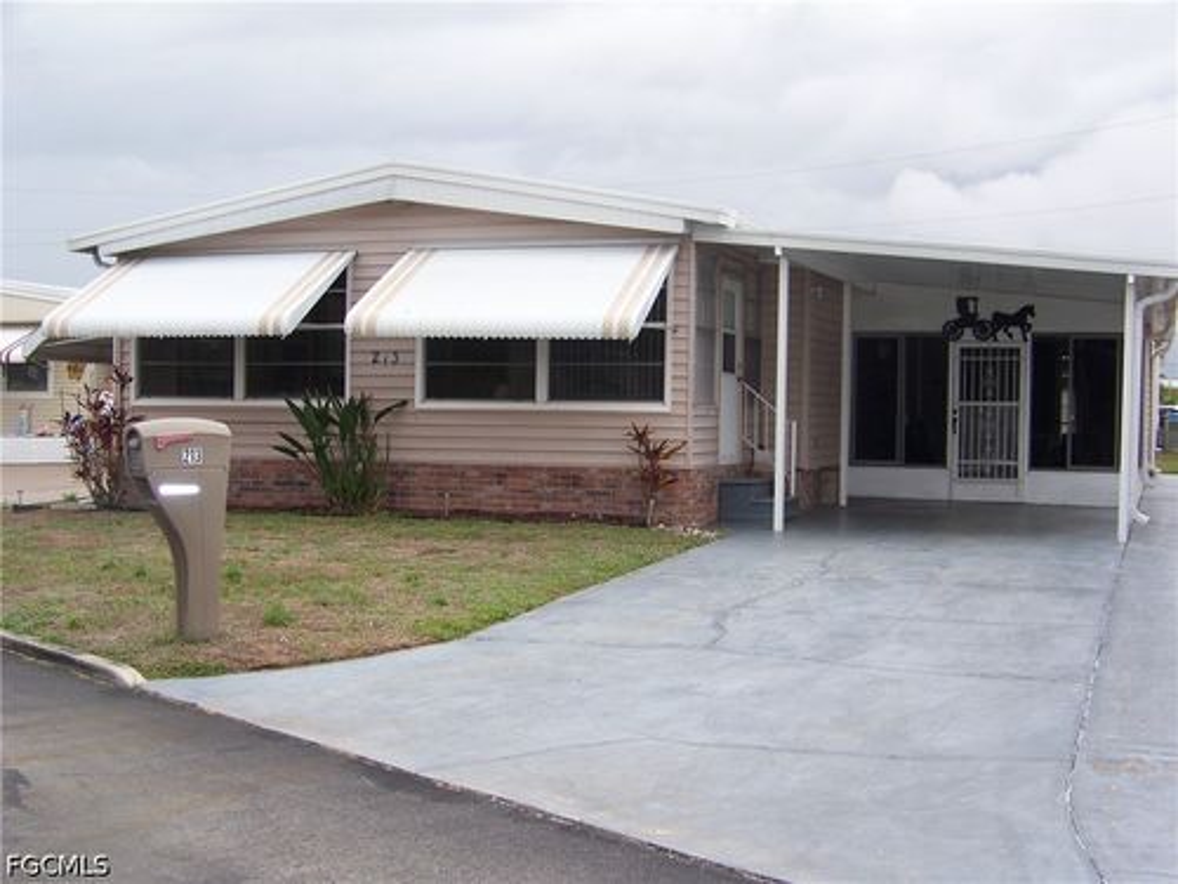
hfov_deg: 38.9
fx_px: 1667
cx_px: 589
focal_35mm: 49
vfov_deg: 29.7
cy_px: 442
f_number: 2.8
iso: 64
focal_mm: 7.6
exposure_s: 1/100
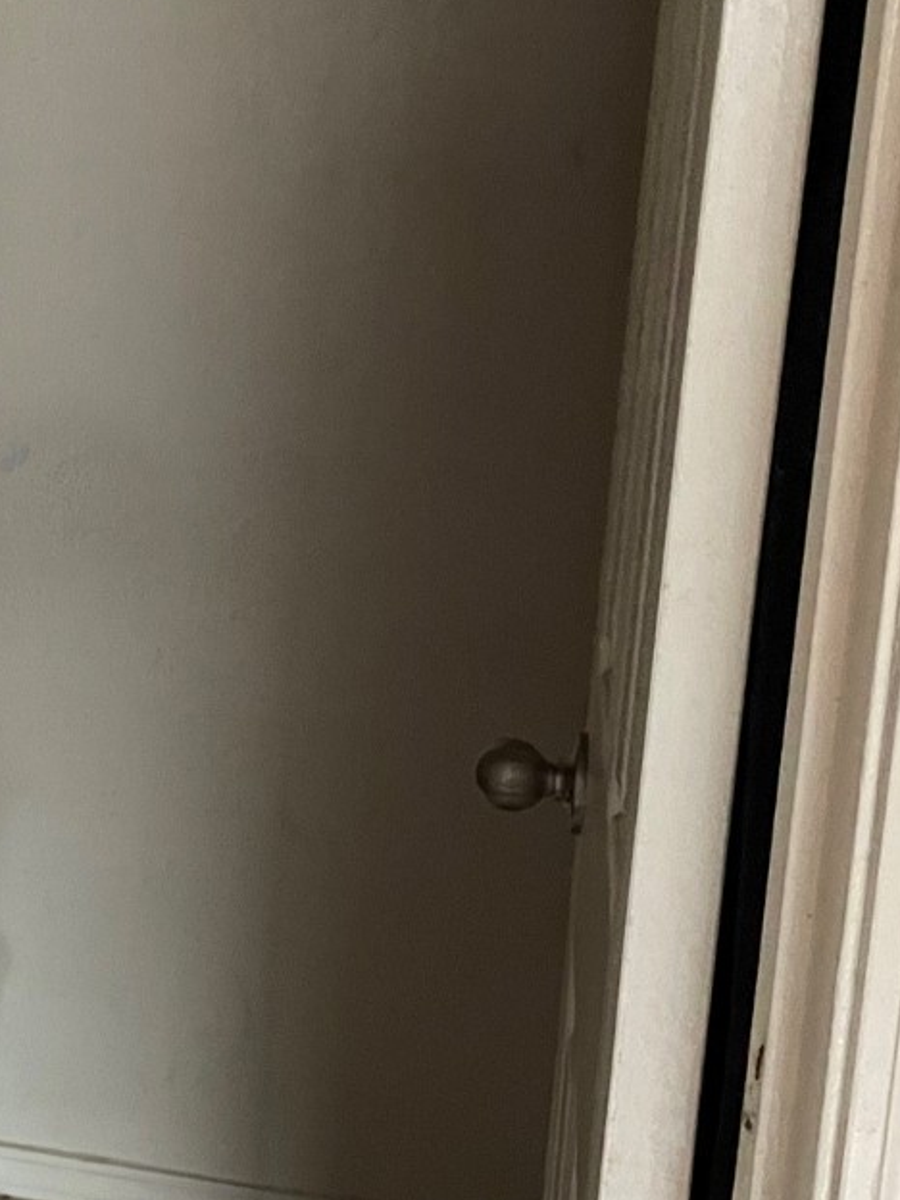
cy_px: 417
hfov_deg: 21.5
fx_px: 2219
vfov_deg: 30.1
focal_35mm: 64
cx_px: -137
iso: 800
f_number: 1.6
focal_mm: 4.2
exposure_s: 1/30
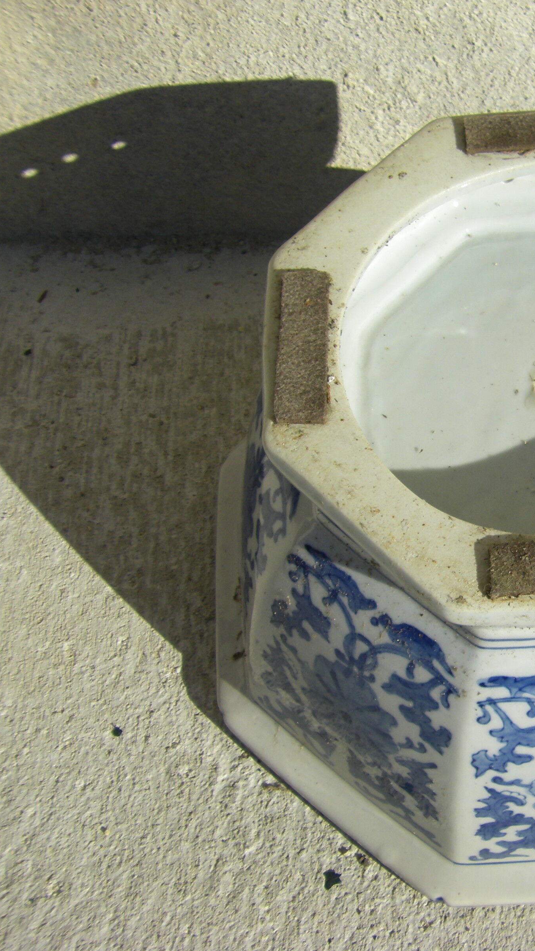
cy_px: 480
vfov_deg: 37.2
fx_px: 1413
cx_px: 557
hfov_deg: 20.6
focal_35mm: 56
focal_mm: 6.3
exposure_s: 1/320
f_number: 7
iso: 64
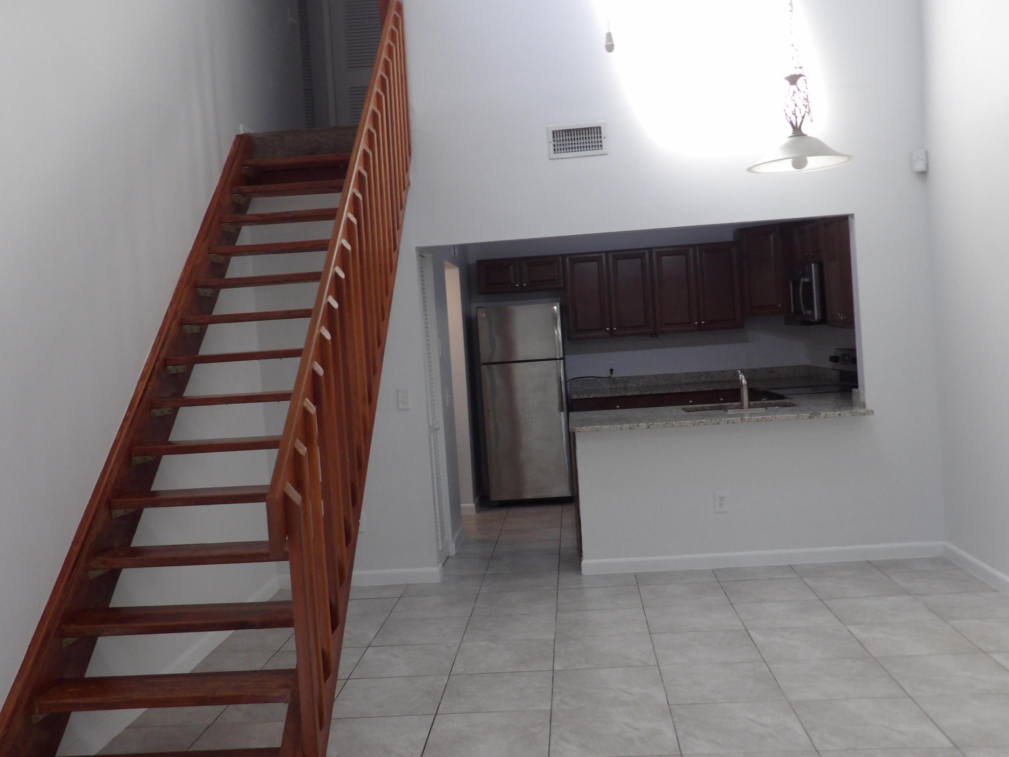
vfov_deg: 42.9
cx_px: 504
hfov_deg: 55.4
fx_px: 962
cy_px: 378
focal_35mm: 33
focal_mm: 5.9
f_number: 3.6
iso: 193
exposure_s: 1/40
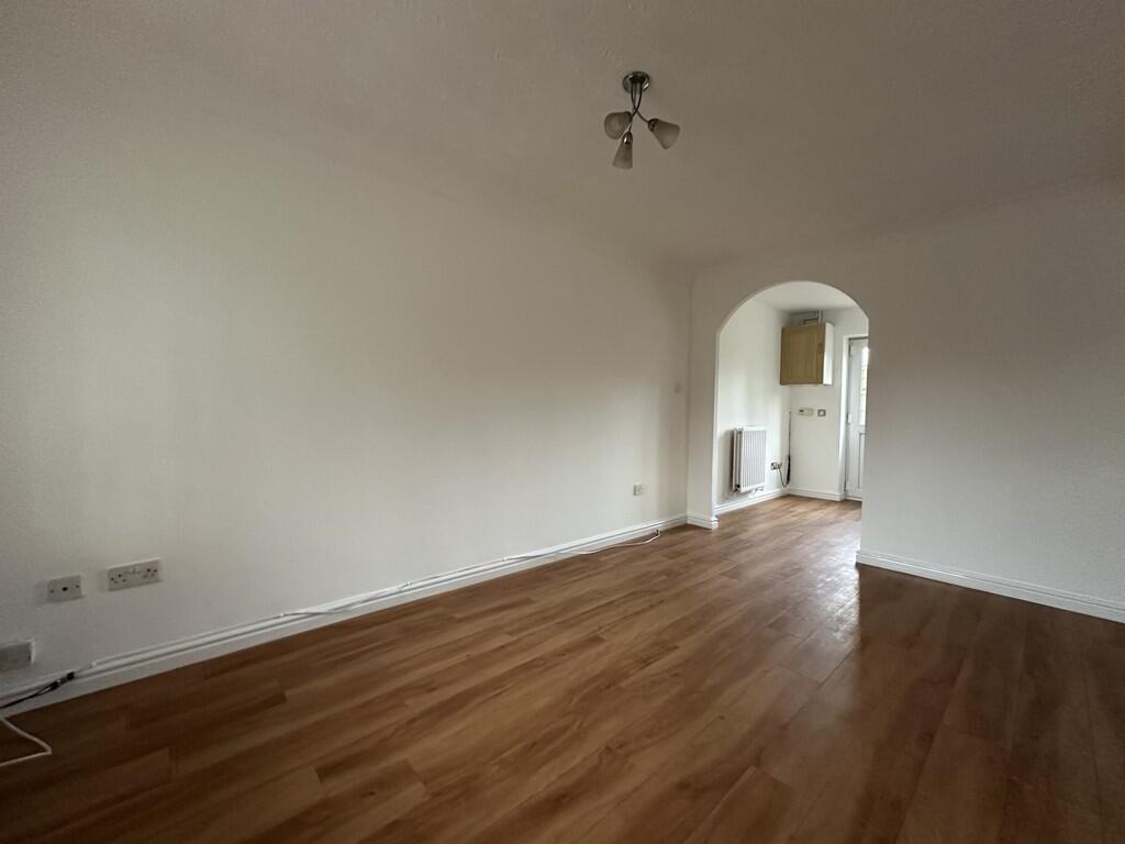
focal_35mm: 14
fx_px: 455
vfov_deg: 85.7
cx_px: 562
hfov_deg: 102.1
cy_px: 422
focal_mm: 2.22
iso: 640
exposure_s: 1/60
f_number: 2.2
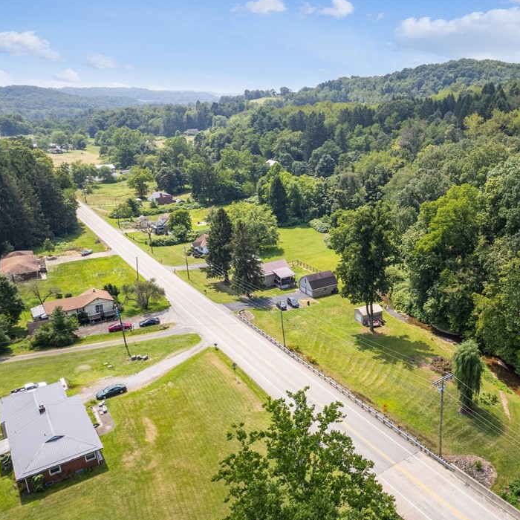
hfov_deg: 53.6
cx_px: 377
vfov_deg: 55.6
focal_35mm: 29
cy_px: 265
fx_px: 493
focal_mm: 8.38
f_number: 2.8
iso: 100
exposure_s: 1/1250
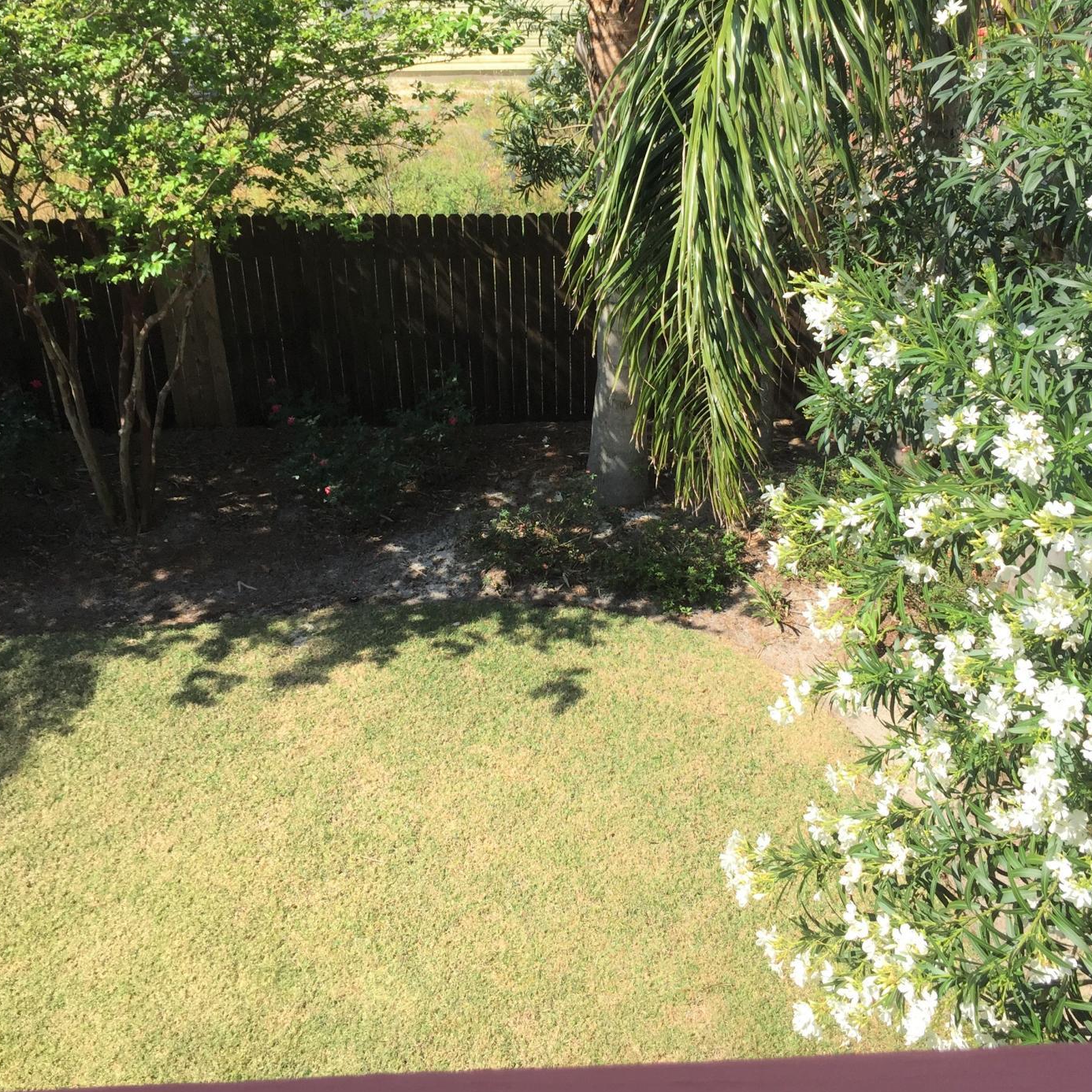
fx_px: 1321
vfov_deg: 44.6
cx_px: 583
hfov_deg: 44.9
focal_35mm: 37
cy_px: 409
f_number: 2.2
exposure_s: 1/1130
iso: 32
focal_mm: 4.15
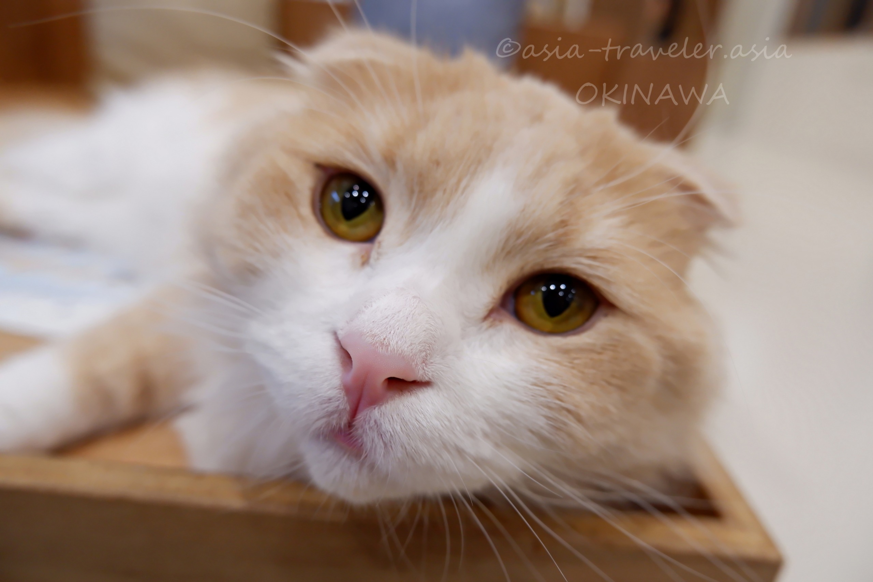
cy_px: 291
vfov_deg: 55.1
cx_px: 436
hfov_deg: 76.1
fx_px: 558
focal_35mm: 23
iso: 400
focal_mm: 15
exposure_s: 1/90
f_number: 4
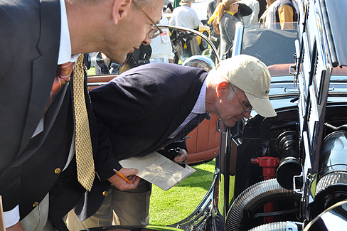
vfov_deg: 23.0
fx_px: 568
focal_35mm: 59
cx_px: 185
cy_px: 131
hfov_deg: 33.9
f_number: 8
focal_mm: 32
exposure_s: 1/250
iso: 400
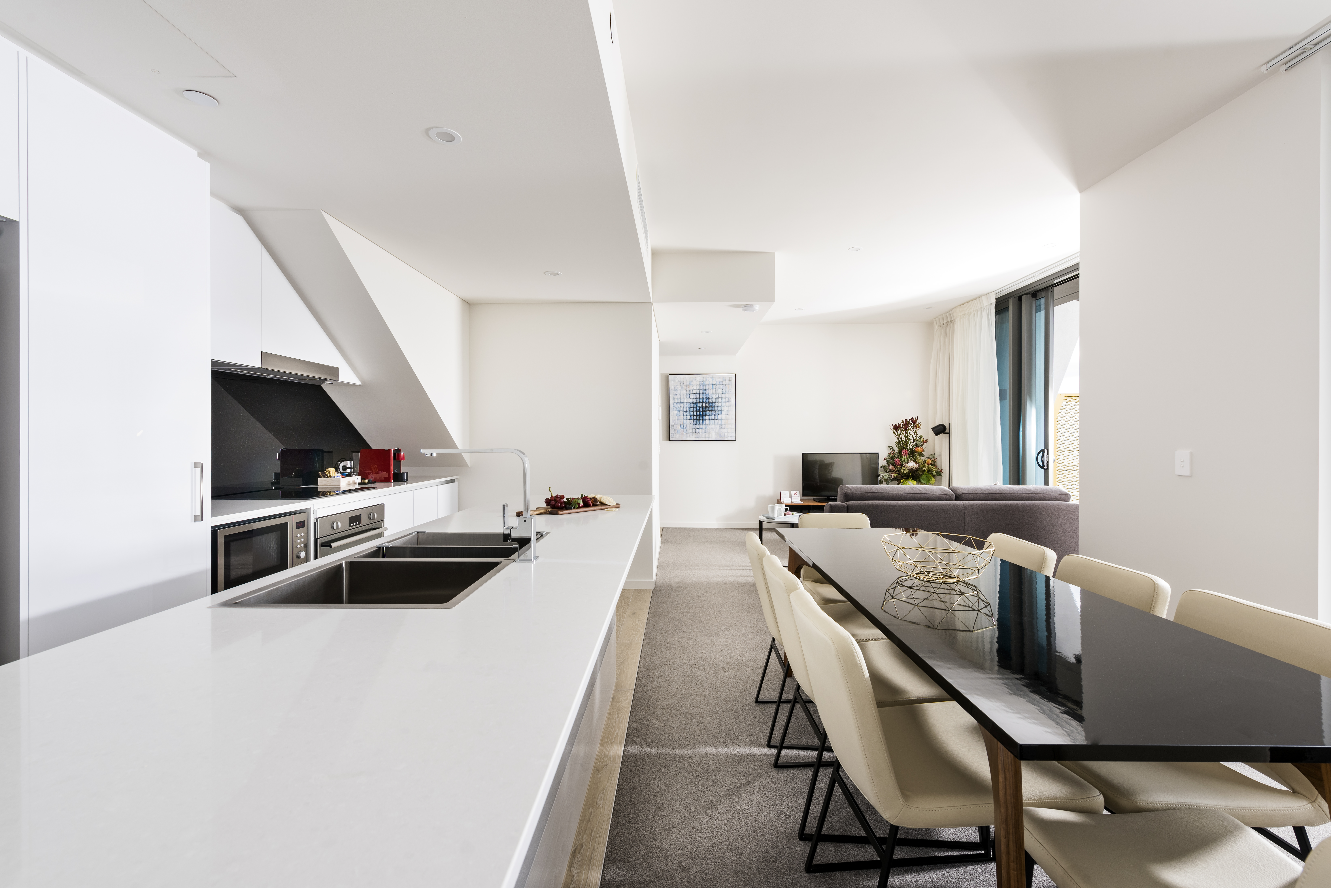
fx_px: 518
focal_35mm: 14
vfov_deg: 81.2
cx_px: 666
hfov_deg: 104.2
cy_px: 444
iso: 125
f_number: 9.5
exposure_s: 1/45
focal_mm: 14
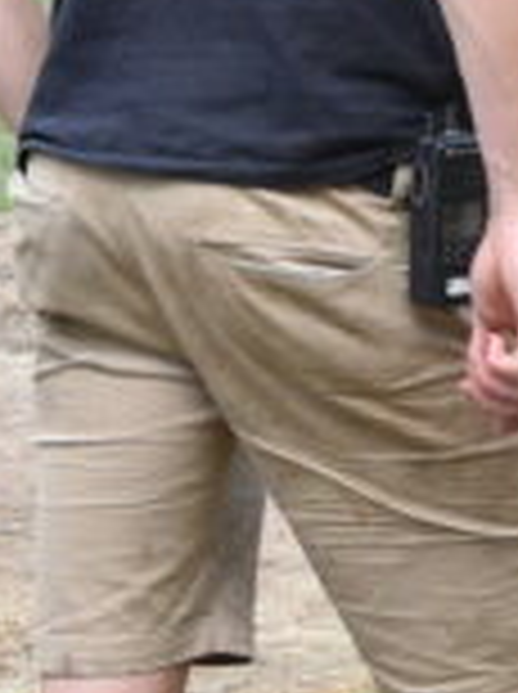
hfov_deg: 4.8
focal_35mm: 307
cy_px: 27
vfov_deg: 6.4
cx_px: 1022
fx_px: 6142
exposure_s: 1/640
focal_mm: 32
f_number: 7.1
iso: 500
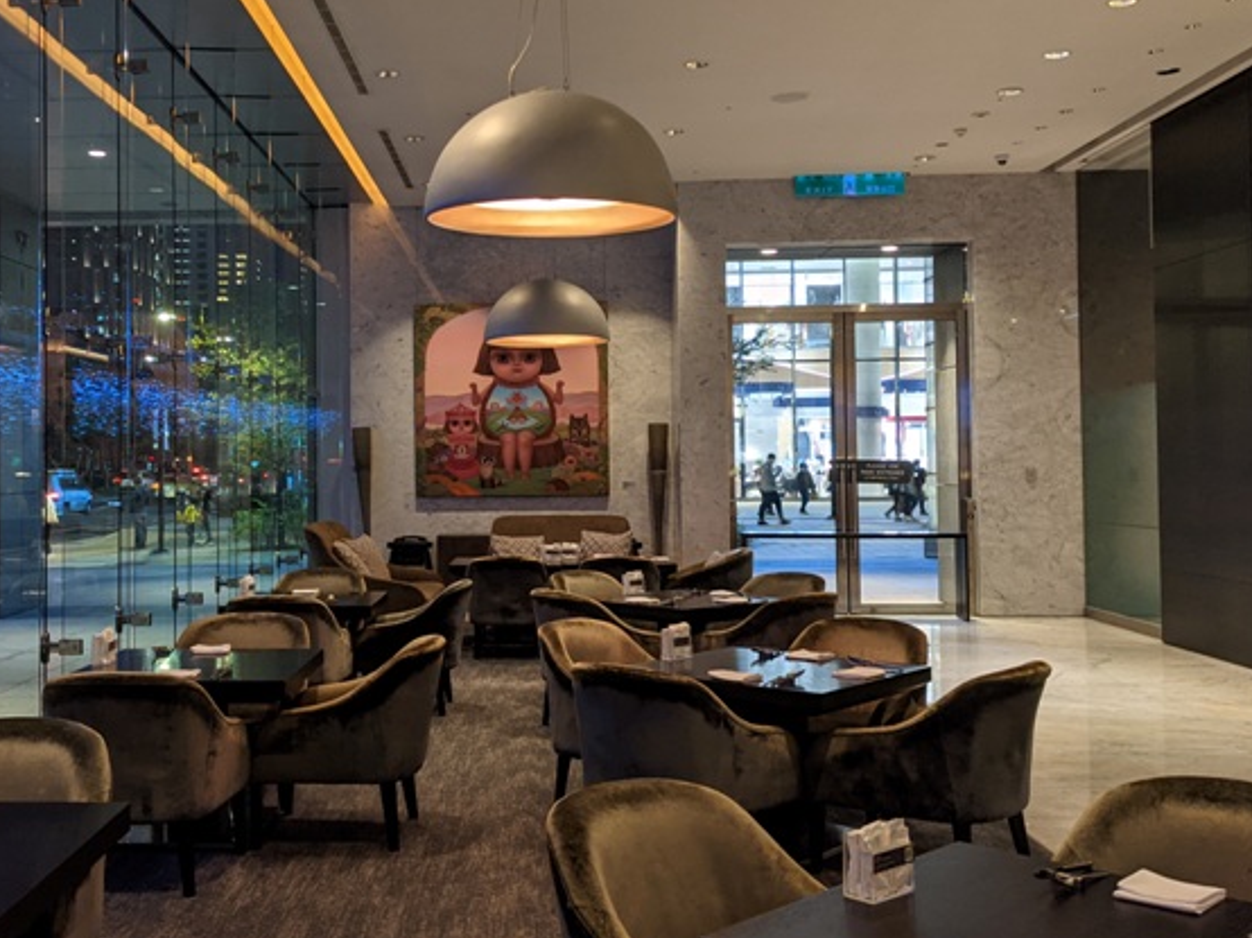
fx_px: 1410
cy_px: 420
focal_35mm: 39
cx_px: 443
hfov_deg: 47.3
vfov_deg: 36.8
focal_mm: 4.38
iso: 255
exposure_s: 1/24
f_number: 1.73
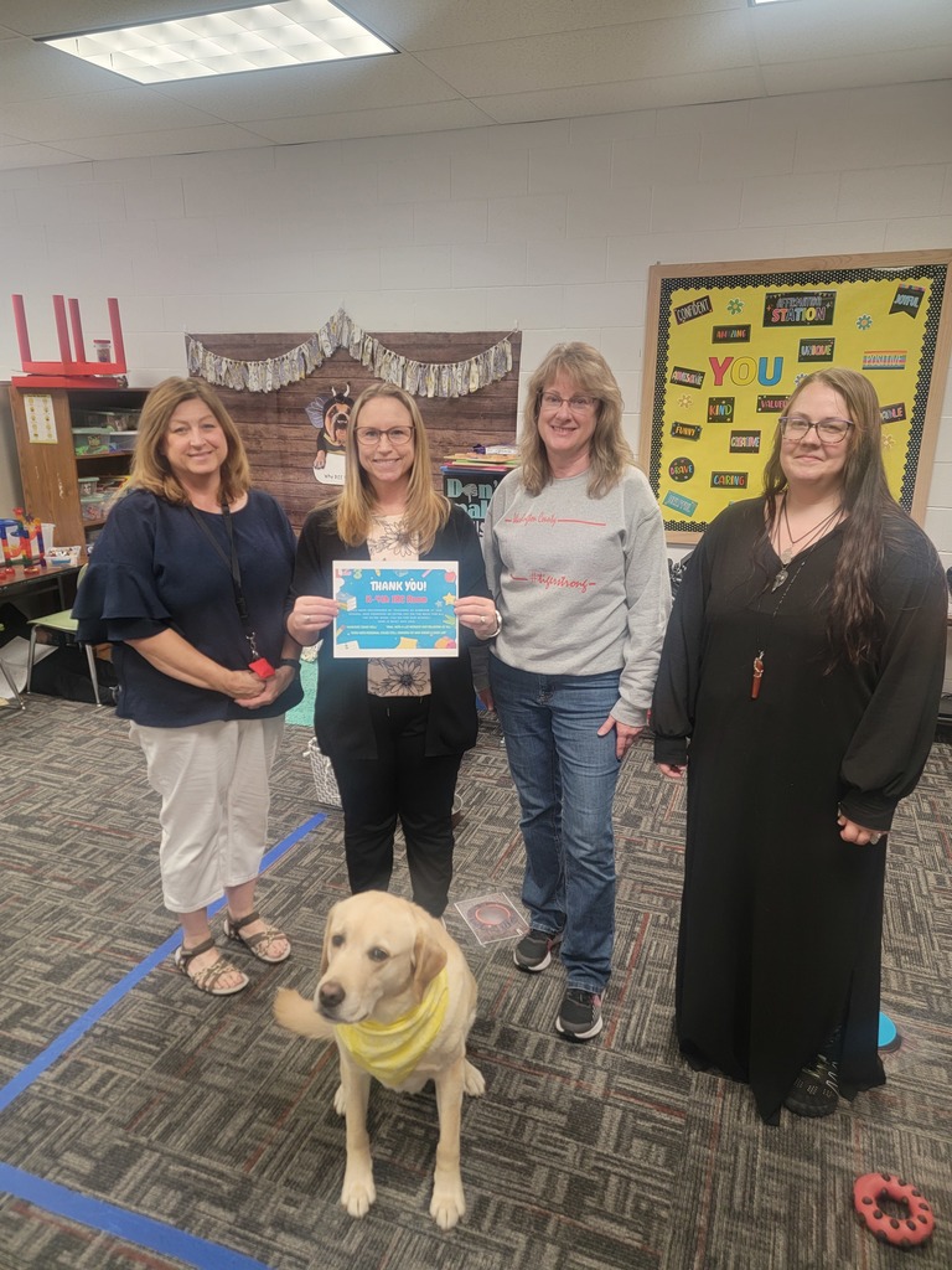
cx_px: 476
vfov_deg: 71.6
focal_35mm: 24
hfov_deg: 56.8
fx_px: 880
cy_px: 635
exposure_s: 1/60
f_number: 1.8
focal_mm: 6.7
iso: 160
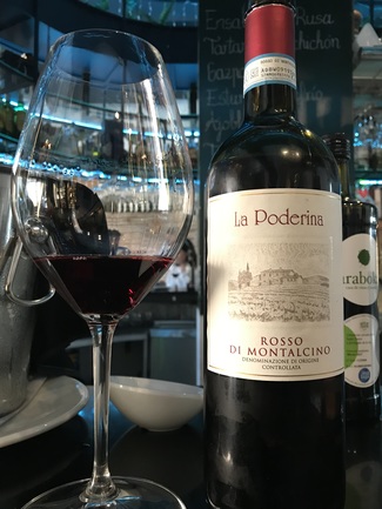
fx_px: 412
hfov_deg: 49.8
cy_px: 254
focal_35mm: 28
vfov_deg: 63.4
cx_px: 191
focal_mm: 3.99
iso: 100
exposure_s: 1/11
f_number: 1.8
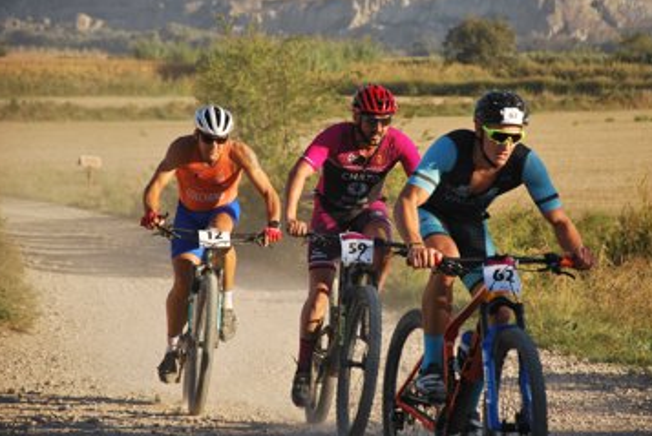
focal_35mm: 177
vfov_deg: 7.8
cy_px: 199
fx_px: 3202
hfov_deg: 11.6
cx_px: 356
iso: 280
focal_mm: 105
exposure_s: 1/500
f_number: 5.6
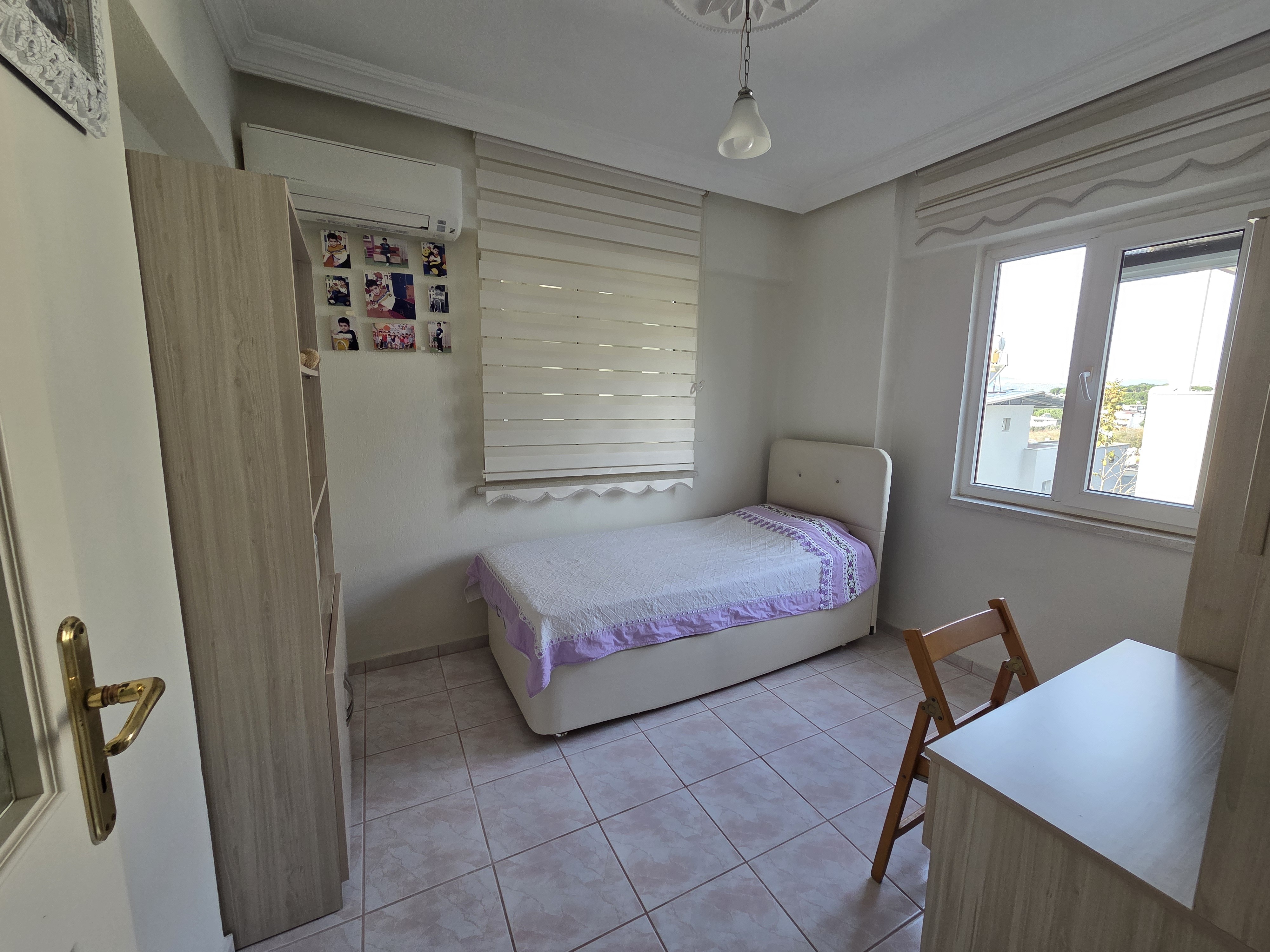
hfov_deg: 106.2
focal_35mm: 13
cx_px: 635
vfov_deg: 89.9
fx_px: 477
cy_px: 476
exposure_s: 1/100
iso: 100
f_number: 2.2
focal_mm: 2.2
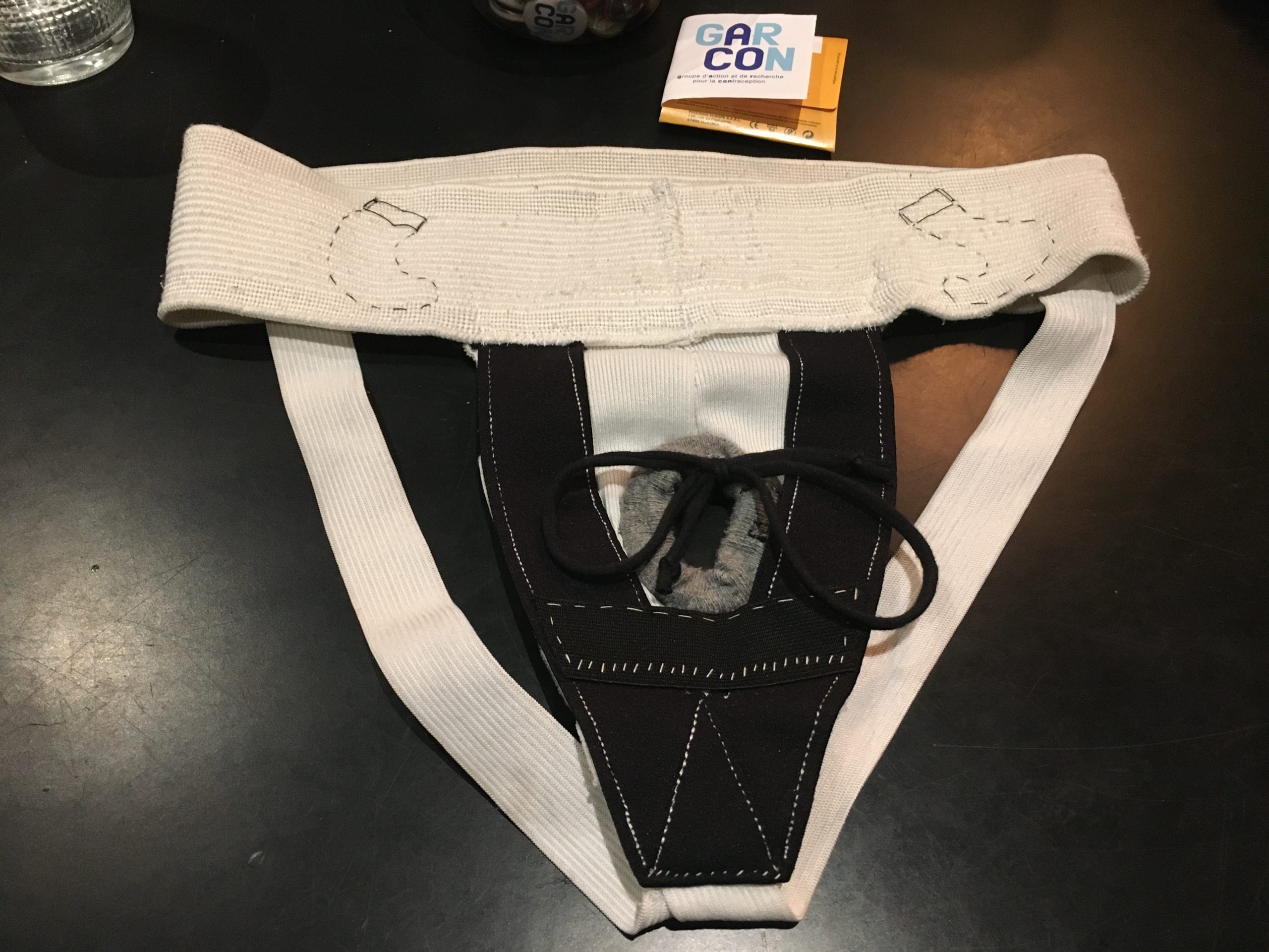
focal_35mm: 29
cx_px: 634
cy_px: 476
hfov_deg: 61.7
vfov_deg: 48.2
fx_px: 1063
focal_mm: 4.15
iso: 250
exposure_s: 1/33
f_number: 2.2
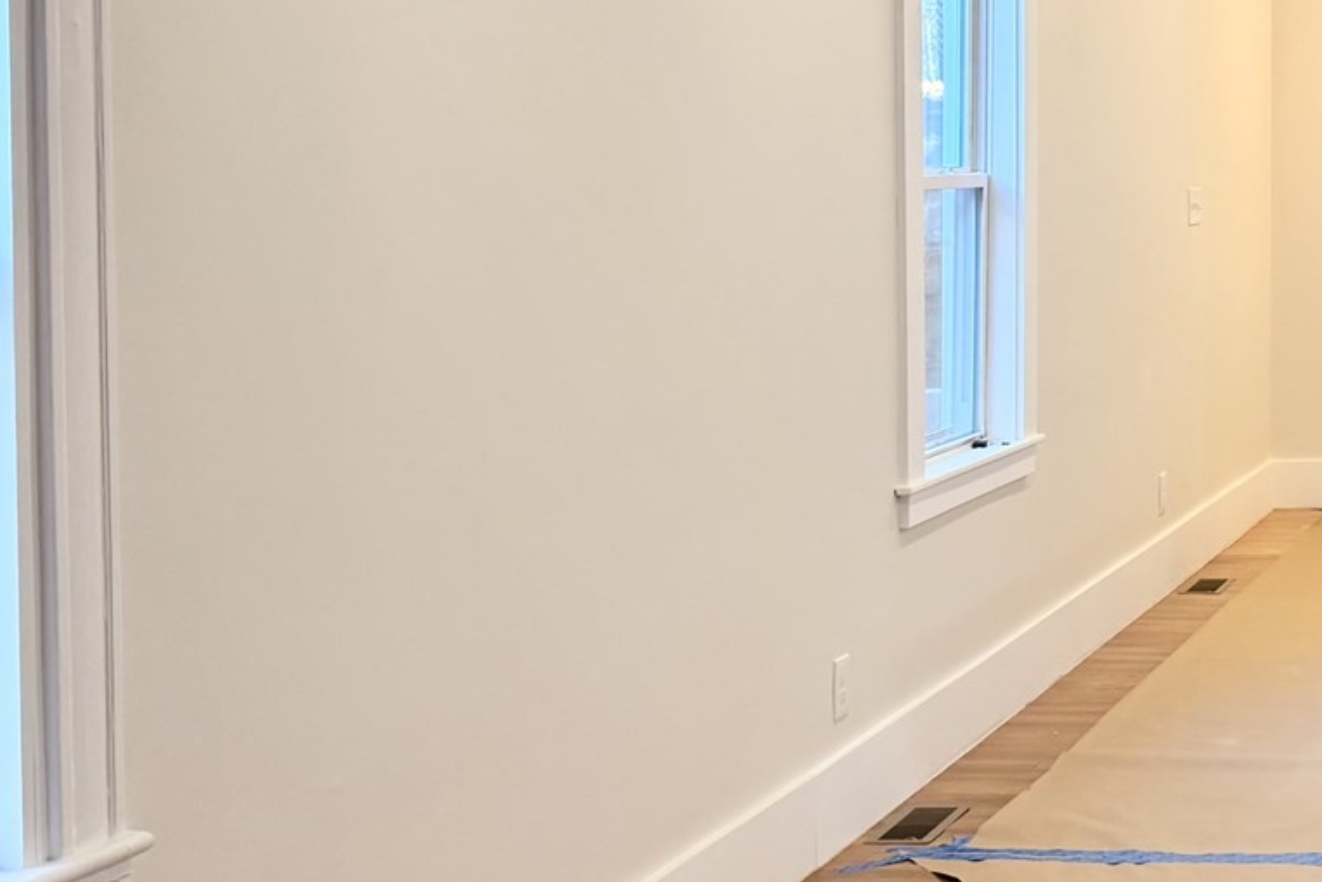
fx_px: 2461
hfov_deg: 26.2
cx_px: 1663
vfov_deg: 20.2
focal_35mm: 67
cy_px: 229
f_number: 1.78
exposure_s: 1/120
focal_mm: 6.76
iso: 160
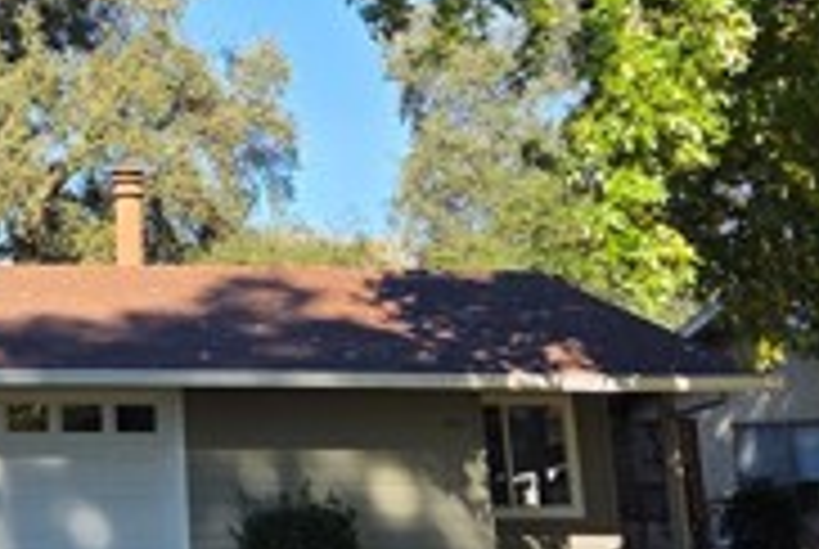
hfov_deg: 22.0
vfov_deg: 16.1
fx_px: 1914
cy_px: 72
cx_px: -212
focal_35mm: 84
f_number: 1.8
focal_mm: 5.4
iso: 80
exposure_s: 1/2456
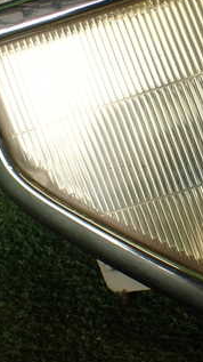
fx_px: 632
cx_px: 192
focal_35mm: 66
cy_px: 143
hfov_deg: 17.9
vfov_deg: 31.8
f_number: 2.4
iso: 100
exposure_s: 1/100
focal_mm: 5.79
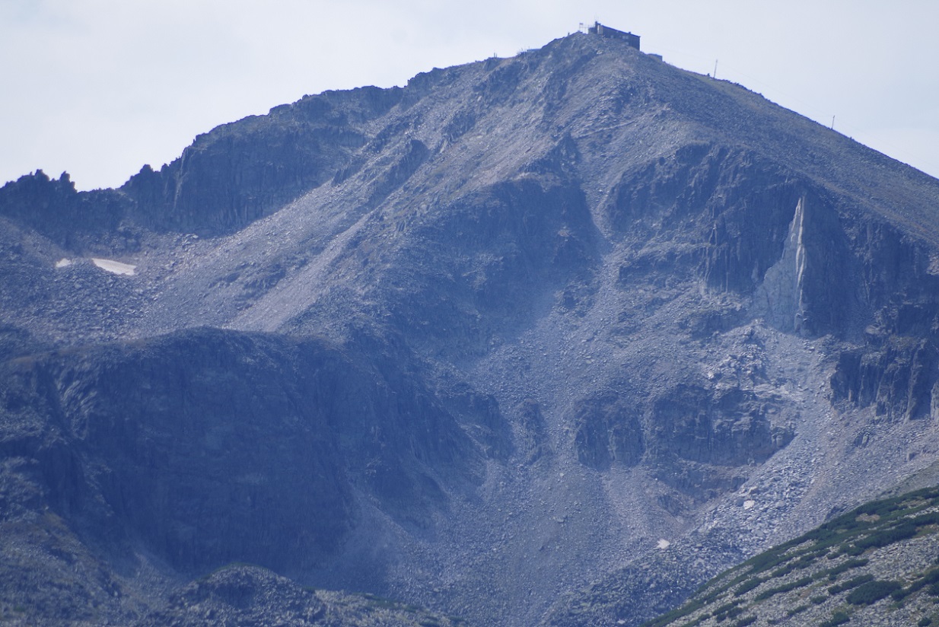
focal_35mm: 450
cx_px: 470
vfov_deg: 3.1
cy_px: 314
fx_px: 11742
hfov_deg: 4.6
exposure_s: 1/320
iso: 100
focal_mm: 300
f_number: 6.3
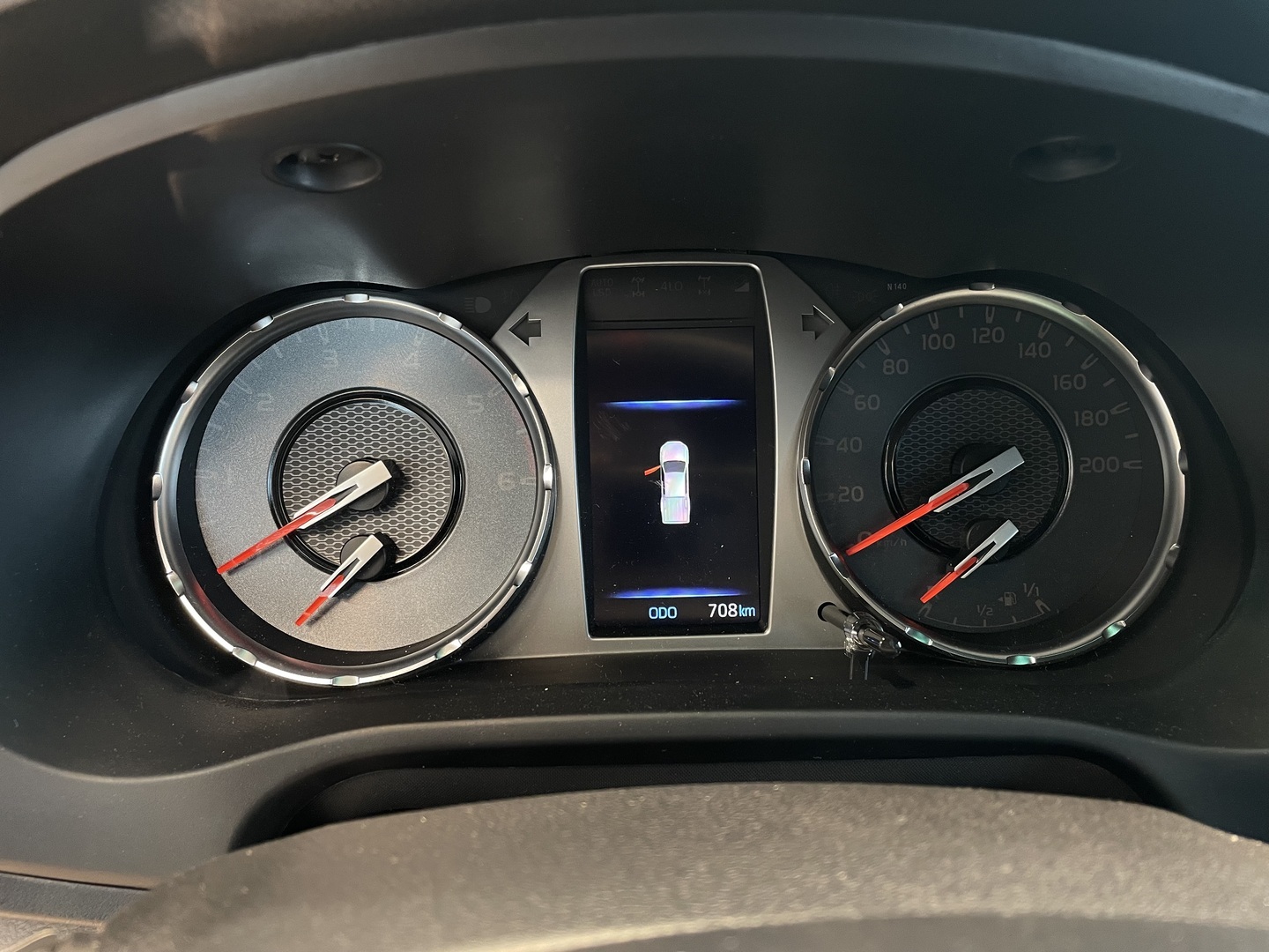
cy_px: 476
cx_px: 634
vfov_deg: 53.1
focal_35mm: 26
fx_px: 953
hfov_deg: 67.3
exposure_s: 1/50
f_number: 1.6
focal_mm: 4.2
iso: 200
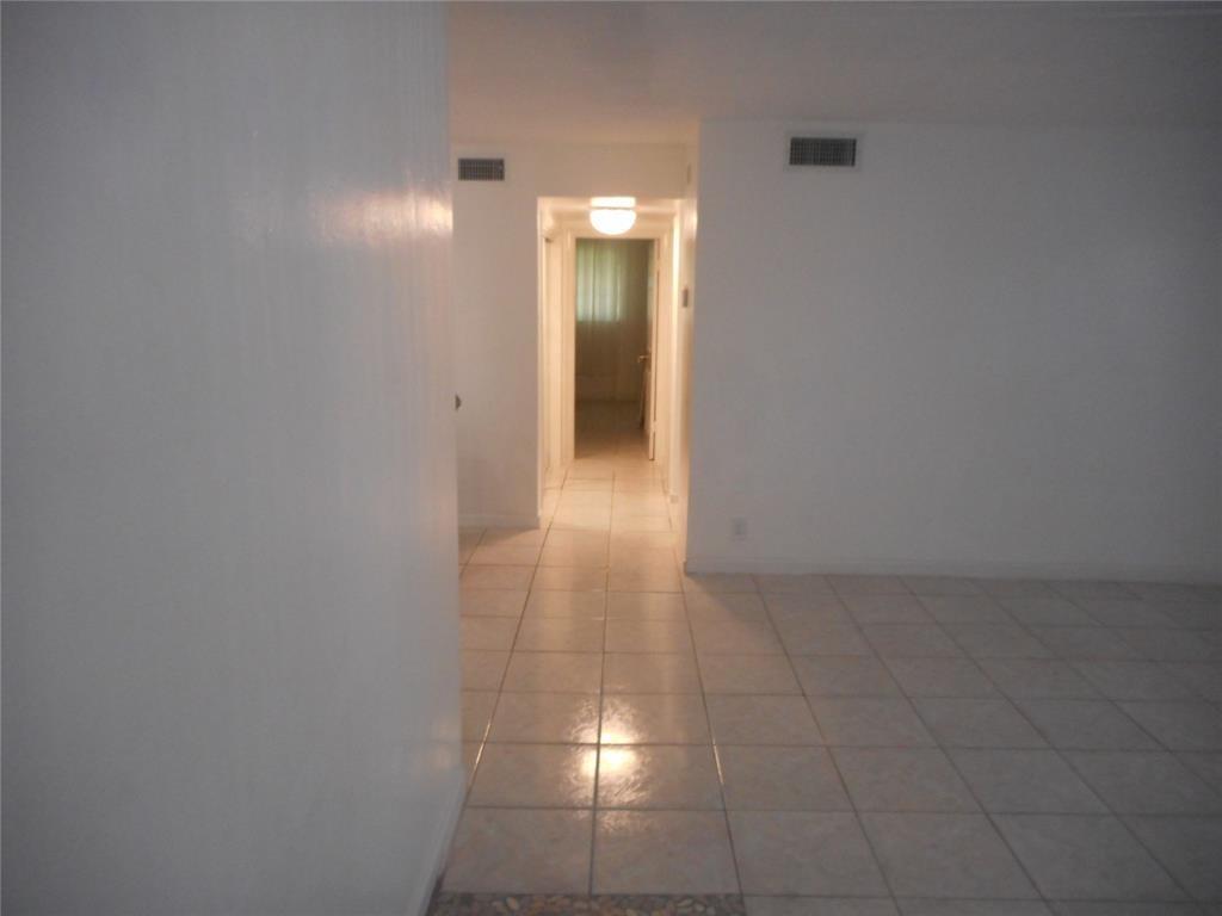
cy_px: 458
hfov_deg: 69.4
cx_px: 611
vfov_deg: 54.9
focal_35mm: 25
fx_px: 883
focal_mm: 4.5
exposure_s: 1/25
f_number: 3.7
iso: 400
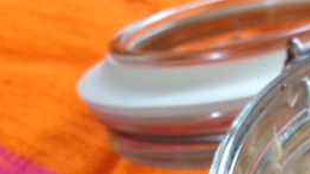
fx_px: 731
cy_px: 269
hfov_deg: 22.3
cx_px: 363
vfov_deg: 12.8
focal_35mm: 89
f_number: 2.4
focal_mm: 4.12
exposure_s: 1/20
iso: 100
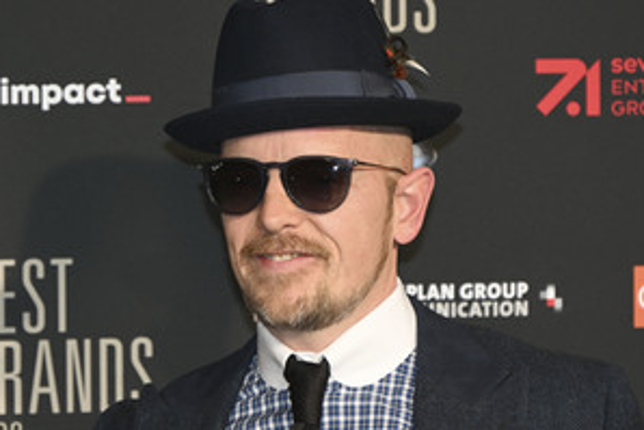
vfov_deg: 5.1
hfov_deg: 7.6
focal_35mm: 272
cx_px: 258
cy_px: 290
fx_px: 4868
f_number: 6.3
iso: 1000
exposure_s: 1/125
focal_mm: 180
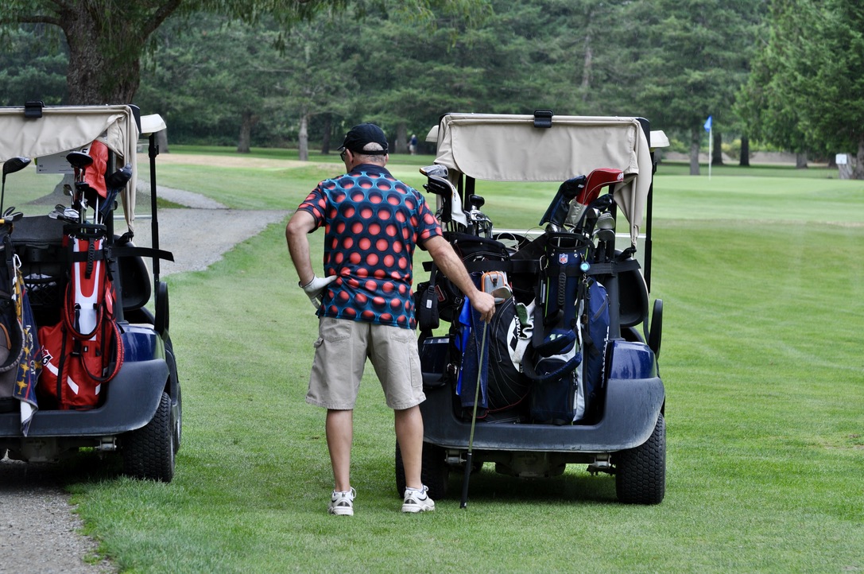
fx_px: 3056
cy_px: 287
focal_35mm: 128
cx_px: 432
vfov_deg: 10.7
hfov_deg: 16.1
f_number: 6.3
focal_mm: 85
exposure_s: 1/320
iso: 200
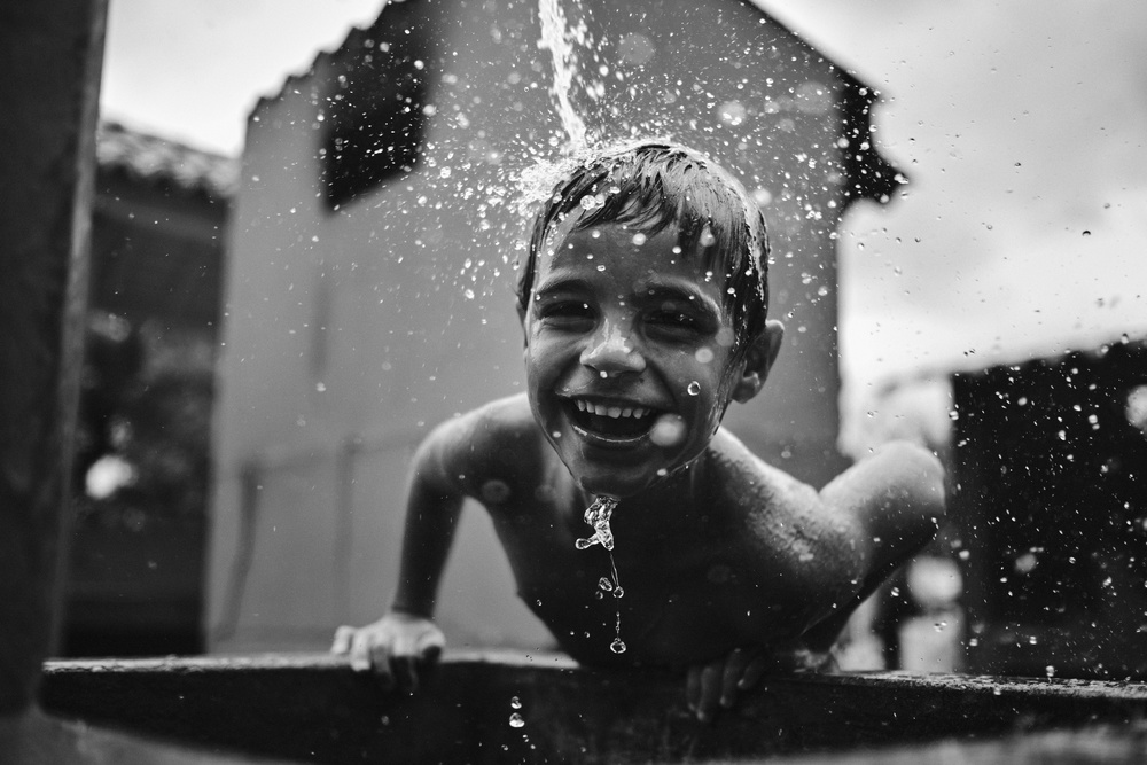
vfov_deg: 37.9
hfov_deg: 54.4
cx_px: 574
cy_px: 382
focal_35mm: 35
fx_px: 1115
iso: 100
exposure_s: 1/2000
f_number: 1.4
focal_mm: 23
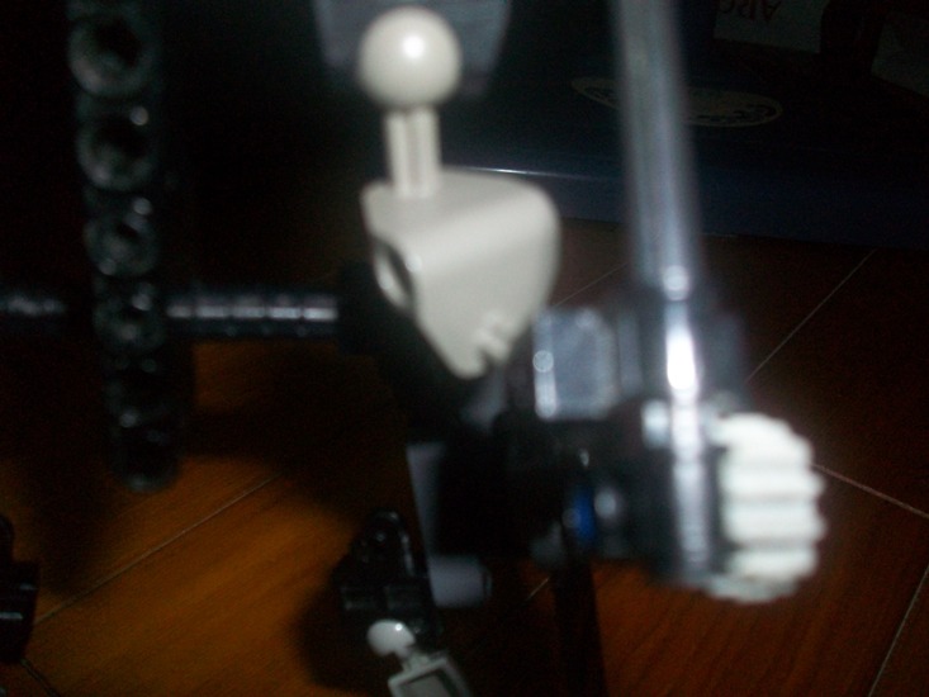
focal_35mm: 32
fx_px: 859
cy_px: 348
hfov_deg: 56.8
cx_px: 464
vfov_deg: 44.2
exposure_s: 1/60
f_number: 2.8
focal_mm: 5.7
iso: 160
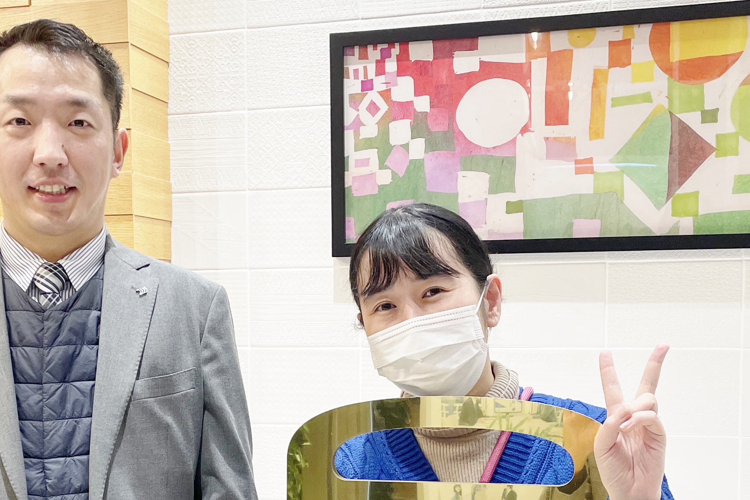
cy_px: 386
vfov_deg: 23.1
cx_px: 264
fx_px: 1208
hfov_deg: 34.2
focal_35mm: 58
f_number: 1.6
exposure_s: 1/100
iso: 80
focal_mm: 4.2
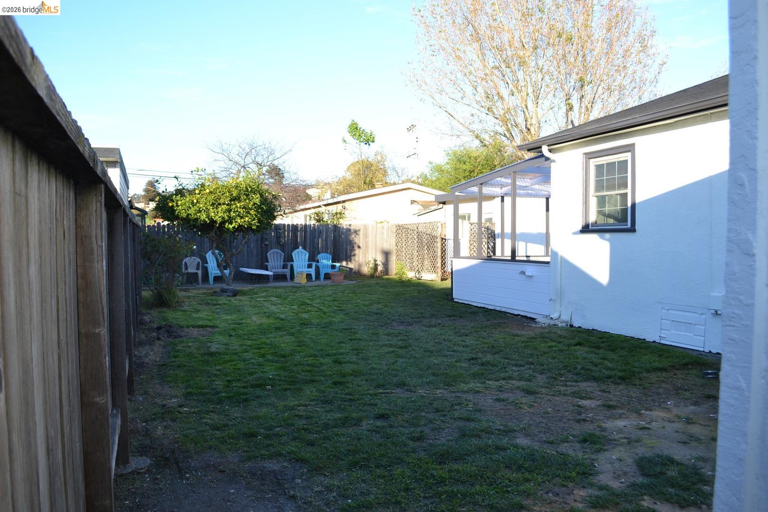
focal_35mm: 27
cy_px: 256
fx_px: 576
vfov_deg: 47.9
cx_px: 384
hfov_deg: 67.4
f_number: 5.6
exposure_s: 1/125
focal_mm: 18
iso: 125
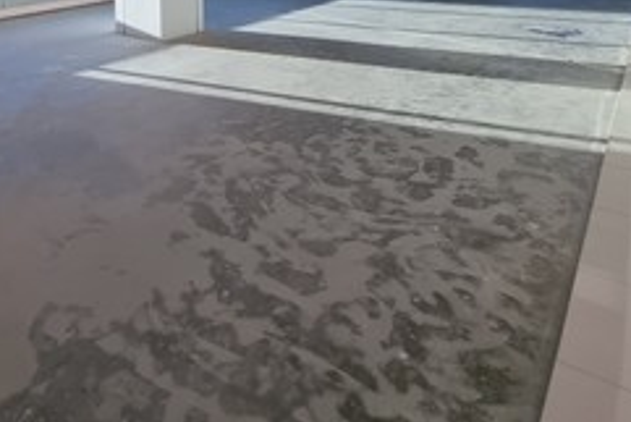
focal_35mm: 28
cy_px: -67
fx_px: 491
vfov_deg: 37.1
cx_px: 209
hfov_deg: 63.7
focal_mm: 2.2
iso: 50
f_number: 2.2
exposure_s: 1/163
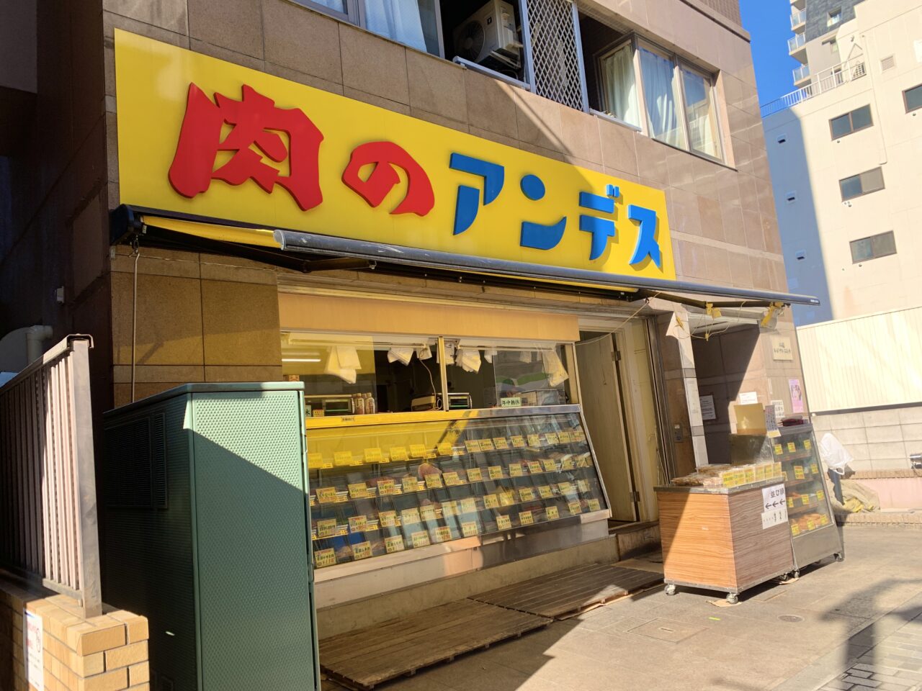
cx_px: 461
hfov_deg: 67.3
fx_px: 693
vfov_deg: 53.1
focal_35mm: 26
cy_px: 346
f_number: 1.8
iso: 25
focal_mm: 4.25
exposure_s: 1/639
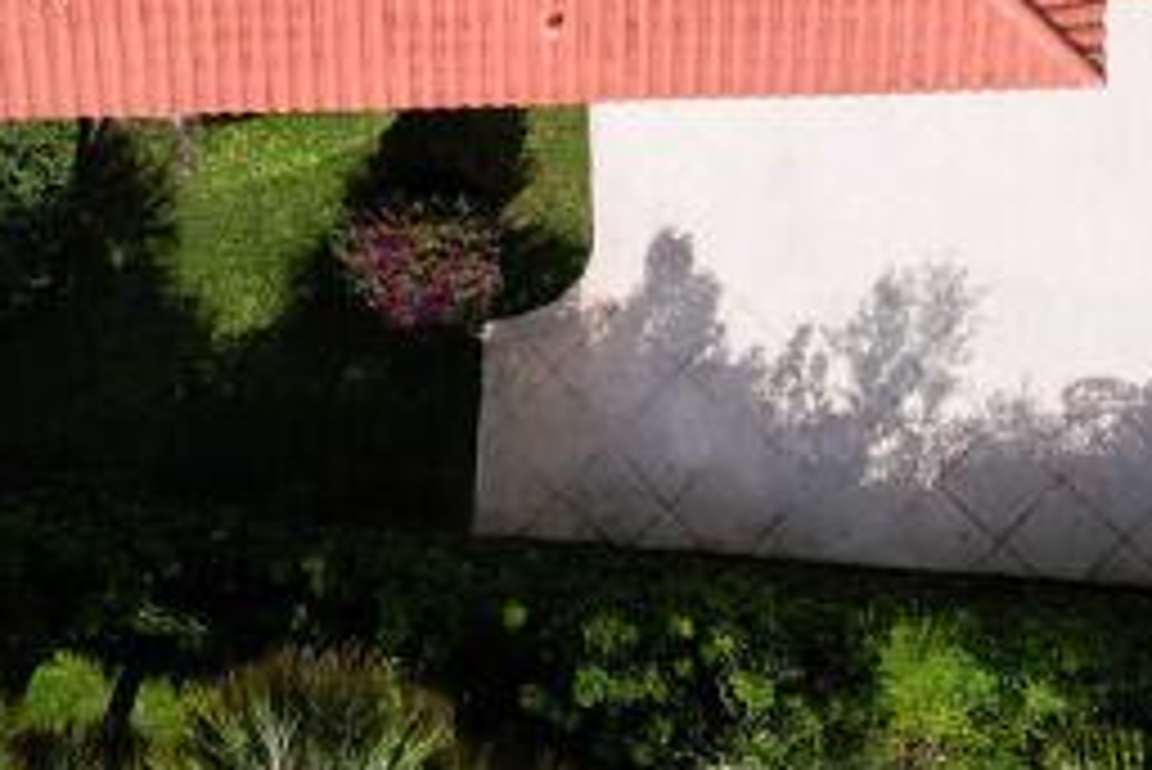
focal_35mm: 99
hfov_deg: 20.5
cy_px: -698
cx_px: 392
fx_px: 3170
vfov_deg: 12.4
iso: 100
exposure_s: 1/4000
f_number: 2.8
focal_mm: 8.38
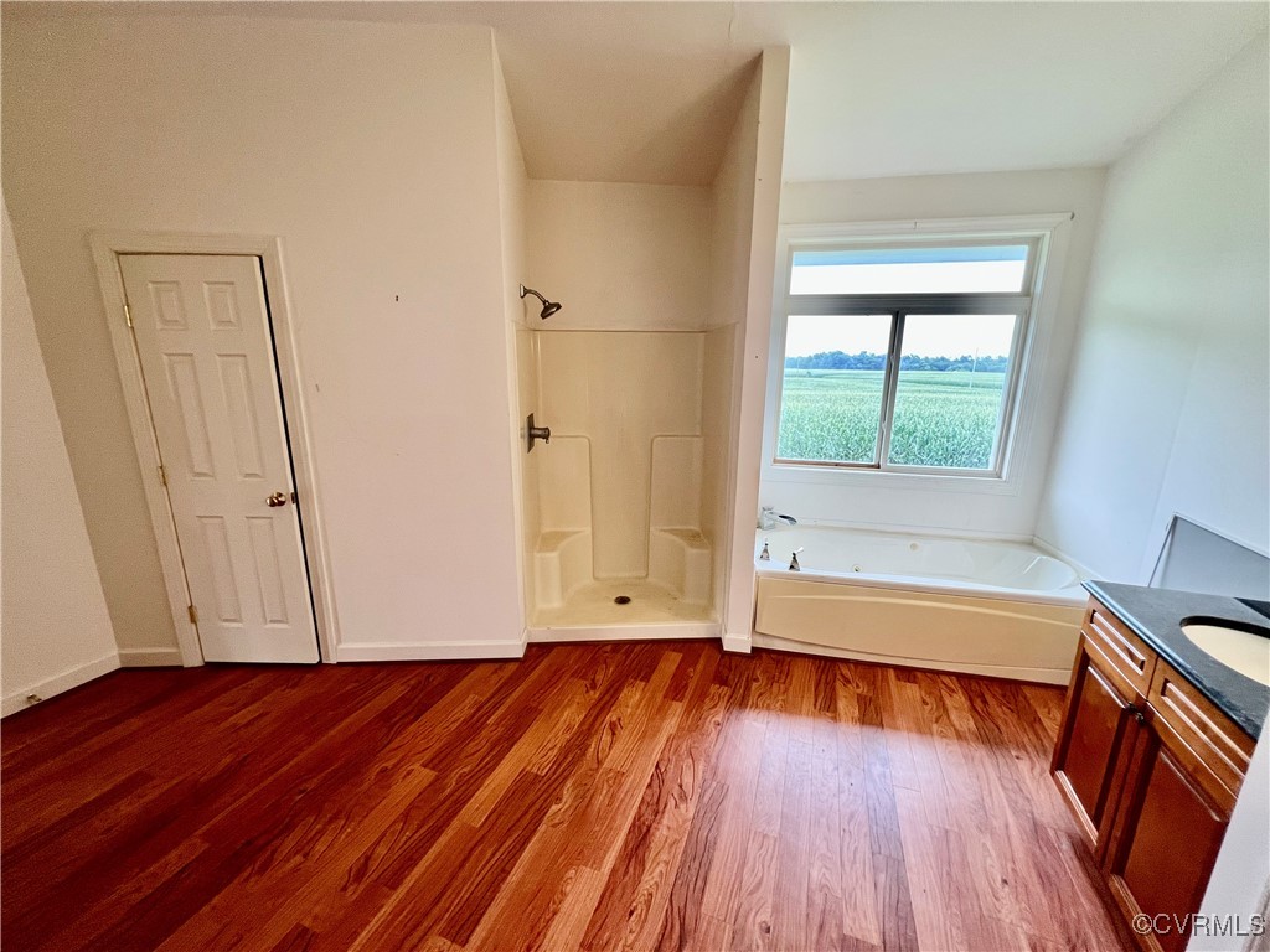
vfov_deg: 89.9
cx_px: 635
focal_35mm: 13
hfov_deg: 106.2
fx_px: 477
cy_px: 476
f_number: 1.8
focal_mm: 1.57
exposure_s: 1/120
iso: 125
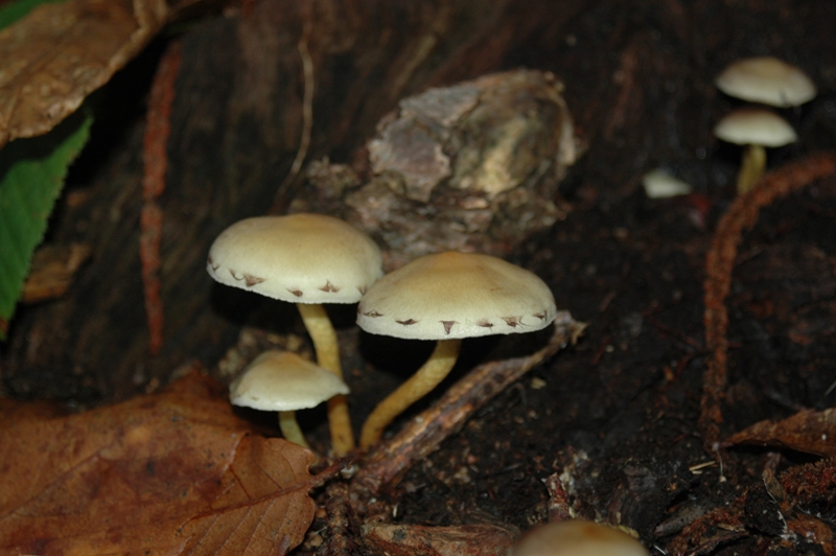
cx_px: 418
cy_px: 278
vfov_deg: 11.4
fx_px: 2784
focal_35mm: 120
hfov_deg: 17.1
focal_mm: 80
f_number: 5.6
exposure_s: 1/60
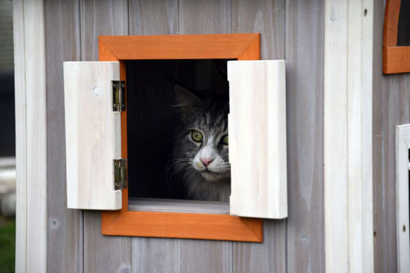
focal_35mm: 147
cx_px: 205
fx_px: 1674
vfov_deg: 9.3
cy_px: 136
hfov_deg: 14.0
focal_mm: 98
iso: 720
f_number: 5.6
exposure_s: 1/1000
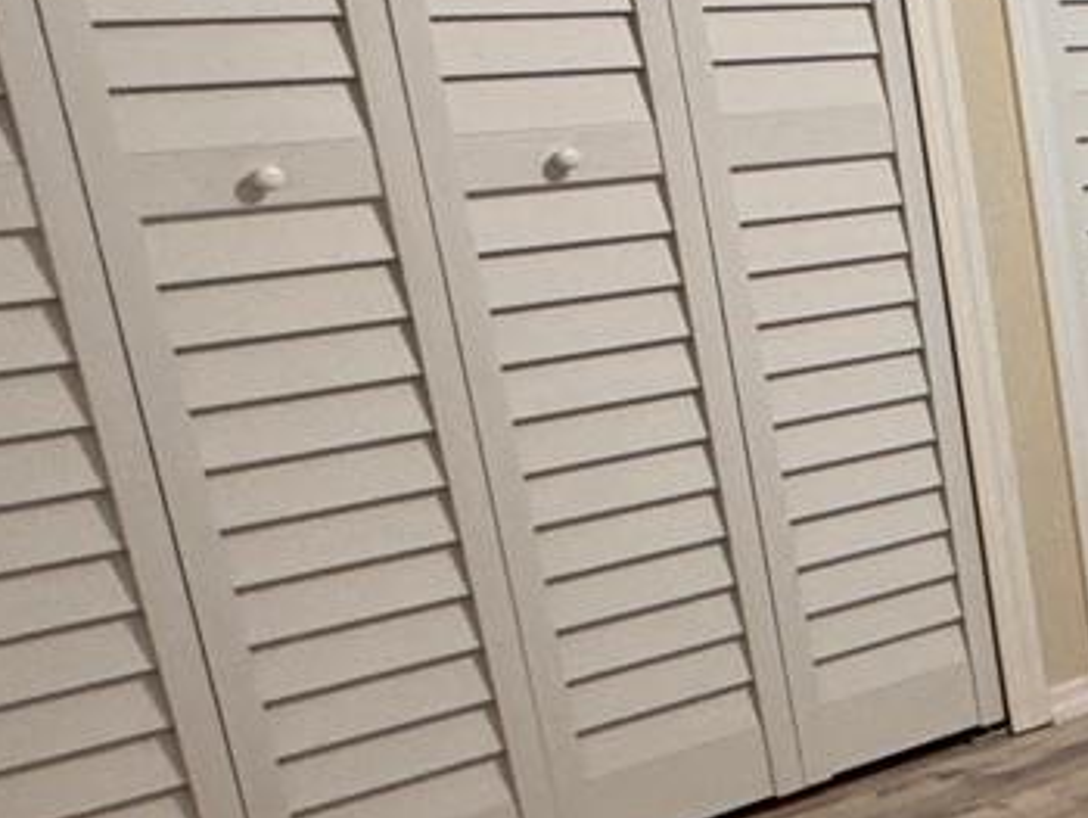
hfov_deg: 19.8
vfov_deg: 22.9
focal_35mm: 64
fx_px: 2013
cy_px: 476
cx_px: 2070
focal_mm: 2.22
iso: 320
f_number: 2.2
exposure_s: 1/60
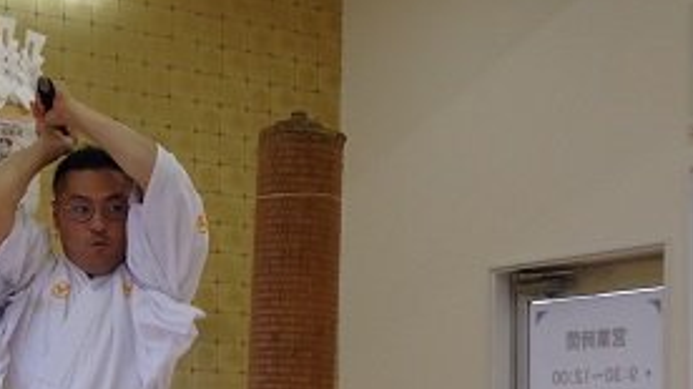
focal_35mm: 80
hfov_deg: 26.2
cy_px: 420
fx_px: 1469
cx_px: 161
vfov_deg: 14.7
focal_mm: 21
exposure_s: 1/1000
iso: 3200
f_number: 5
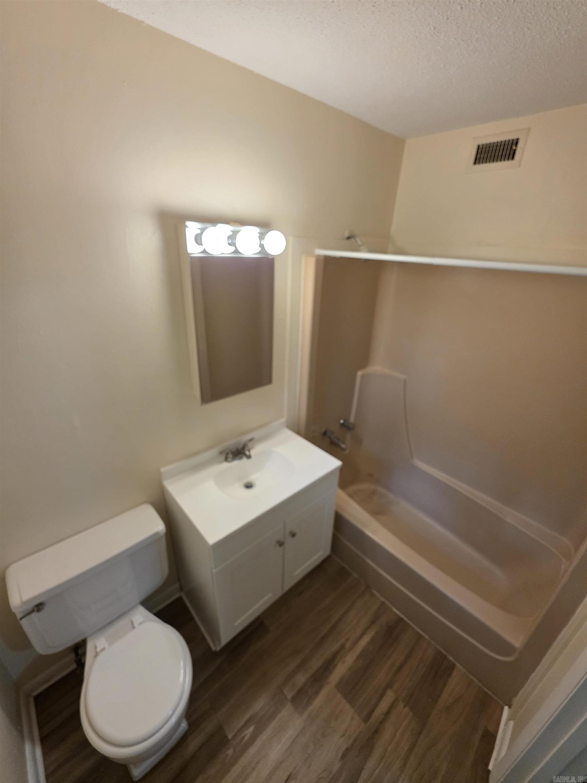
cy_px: 392
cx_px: 294
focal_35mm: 13
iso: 250
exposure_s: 1/120
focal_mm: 2.2
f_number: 1.9
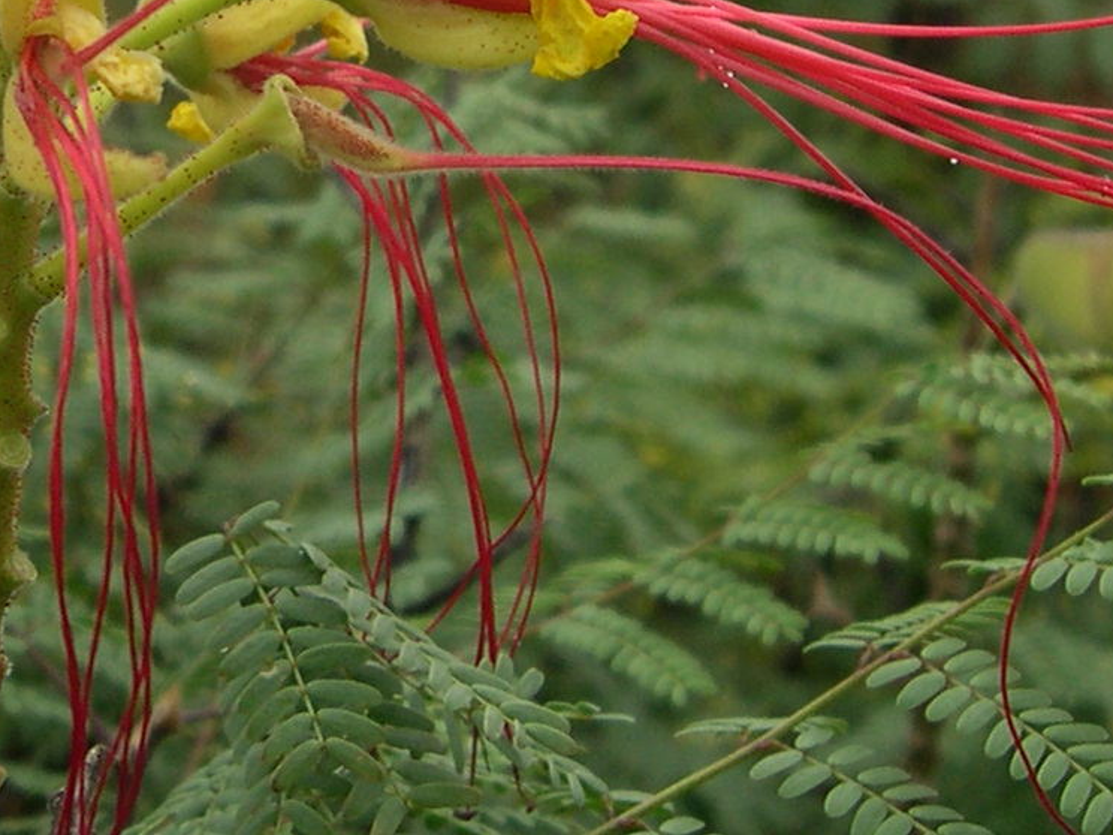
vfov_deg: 12.7
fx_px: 3730
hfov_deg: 16.7
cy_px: 111
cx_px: 106
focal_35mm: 116
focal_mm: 8
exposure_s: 1/198
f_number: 2.8
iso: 100
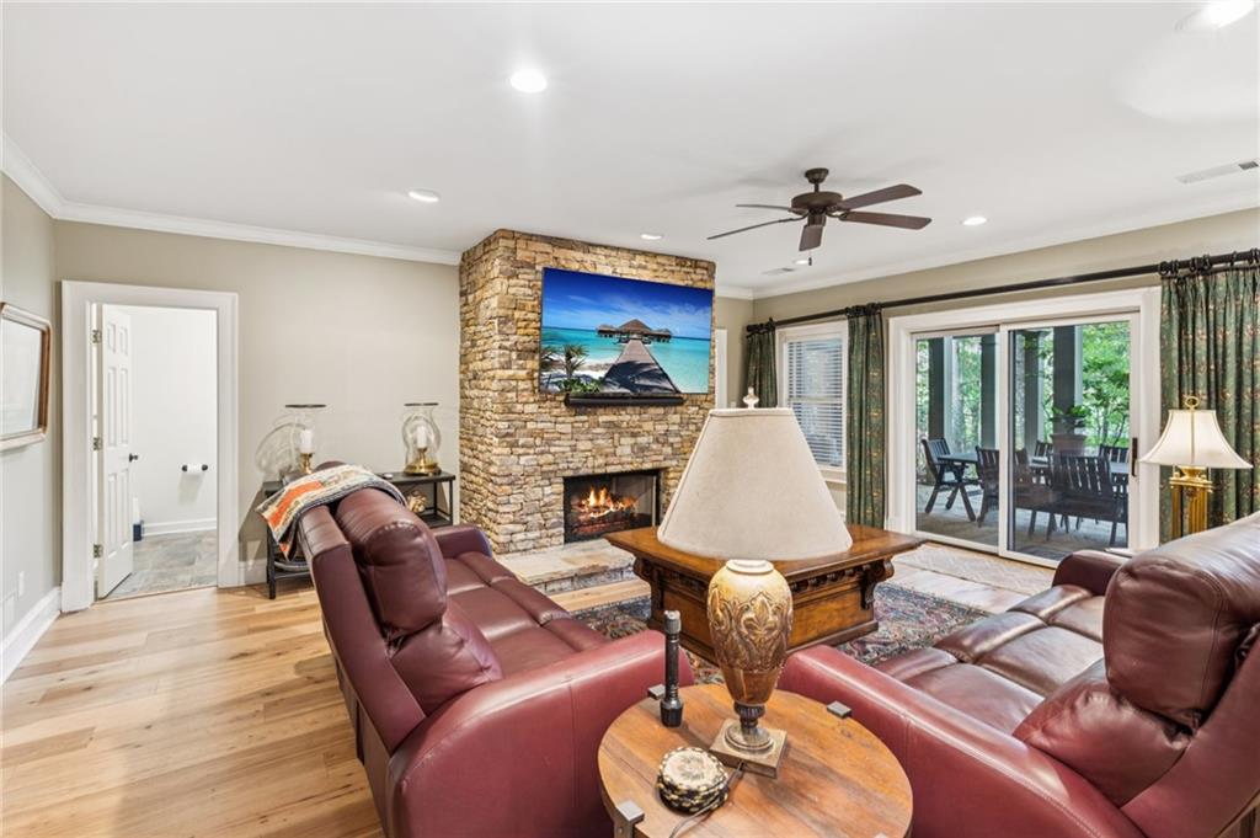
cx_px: 630
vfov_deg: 73.7
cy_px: 419
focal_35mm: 16
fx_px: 560
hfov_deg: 96.8
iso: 400
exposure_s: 1/10
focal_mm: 16
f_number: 5.6
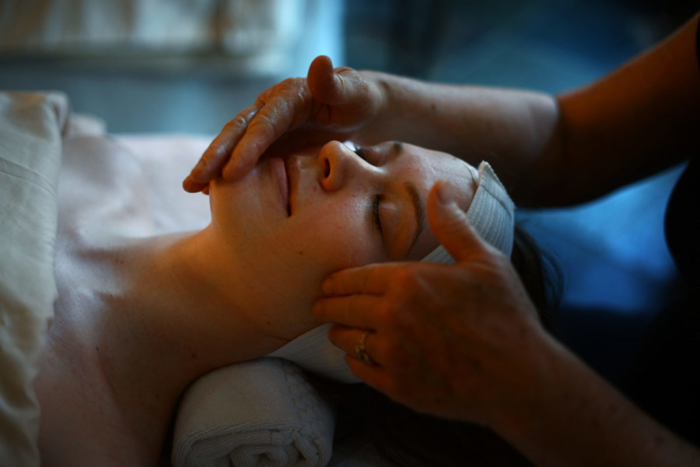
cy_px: 234
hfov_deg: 39.6
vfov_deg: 27.0
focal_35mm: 50
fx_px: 973
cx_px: 350
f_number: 2
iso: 400
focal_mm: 50
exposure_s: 1/100
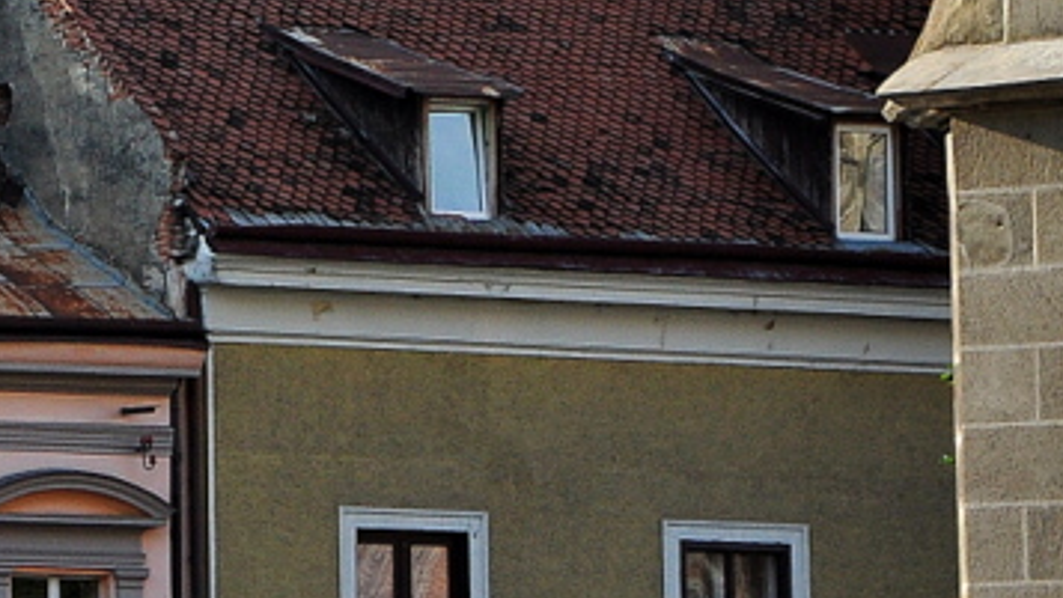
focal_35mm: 327
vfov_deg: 3.7
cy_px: 73
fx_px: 9219
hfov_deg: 6.5
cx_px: -560
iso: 400
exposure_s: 1/640
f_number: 6.3
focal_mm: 62
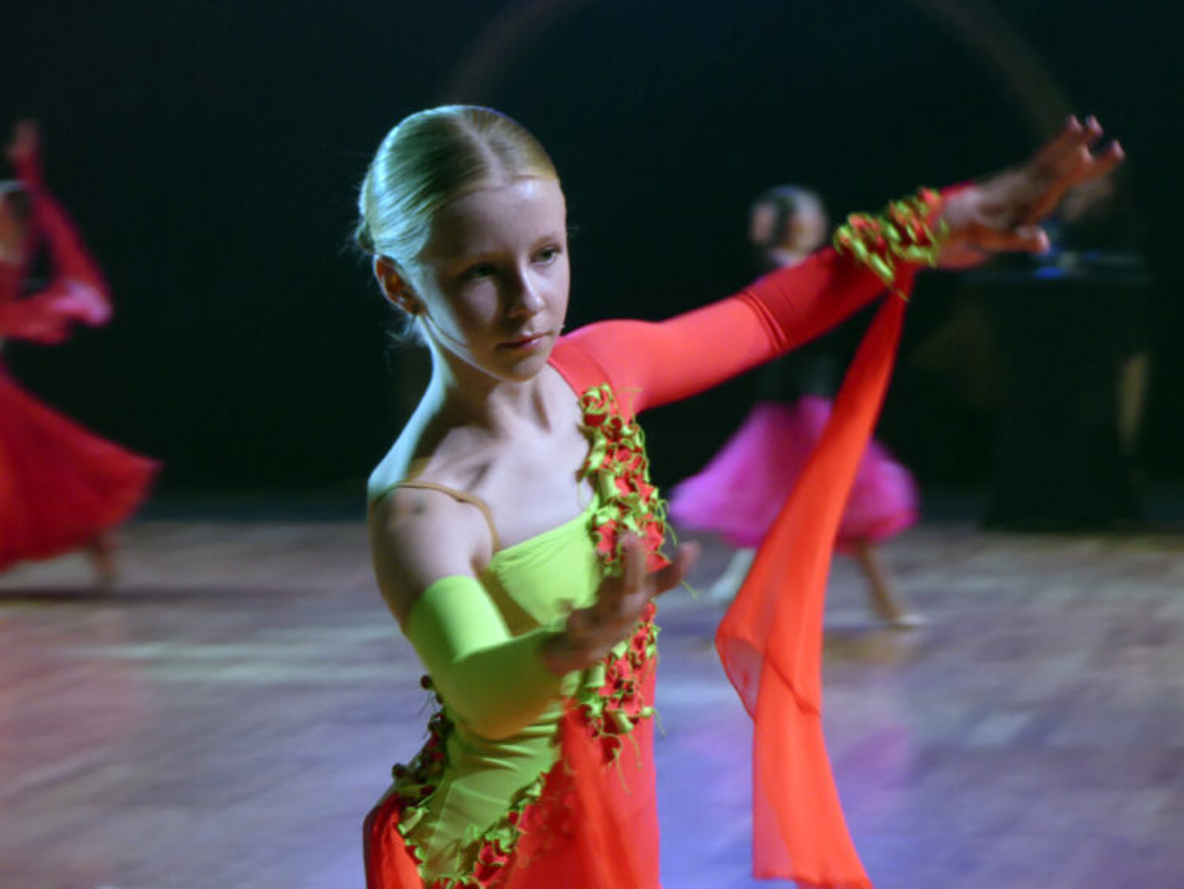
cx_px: 592
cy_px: 444
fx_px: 5645
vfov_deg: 9.0
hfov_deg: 12.0
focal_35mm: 165
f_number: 2.8
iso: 200
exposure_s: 1/80
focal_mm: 29.6
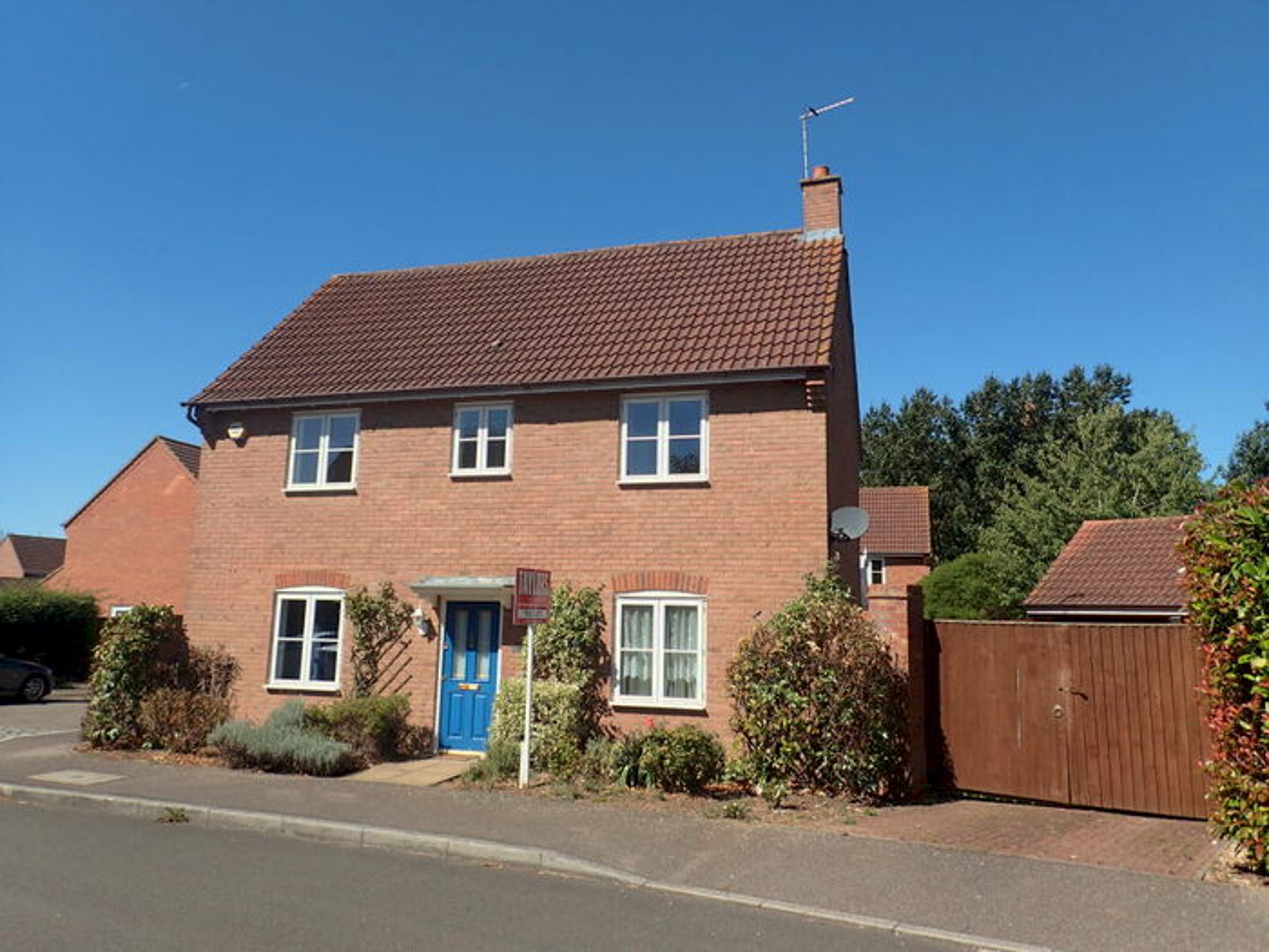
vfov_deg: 54.9
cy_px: 476
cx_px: 634
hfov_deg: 69.4
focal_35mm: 25
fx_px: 916
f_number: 8
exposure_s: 1/160
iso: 100
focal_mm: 4.5
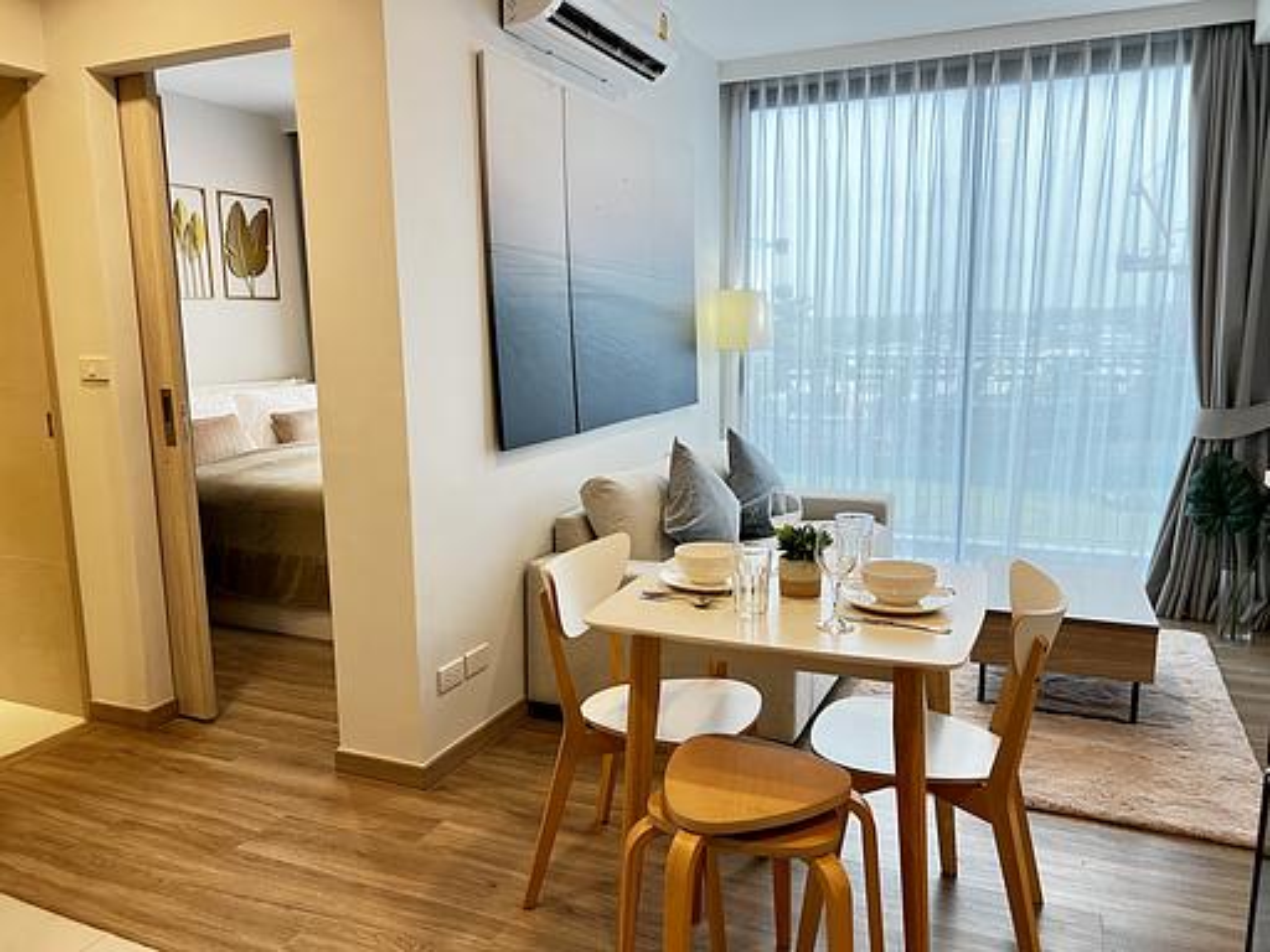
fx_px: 954
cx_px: 635
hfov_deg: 67.3
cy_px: 476
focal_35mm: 26
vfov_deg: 53.1
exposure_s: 1/50
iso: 80
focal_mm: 5.7
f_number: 1.5
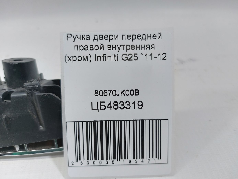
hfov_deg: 71.6
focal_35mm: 24
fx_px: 165
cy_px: 90
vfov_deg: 56.8
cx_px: 119
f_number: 1.8
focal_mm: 5.23
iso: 64
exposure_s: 1/50
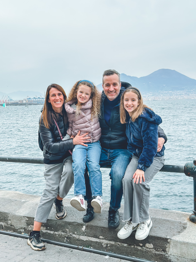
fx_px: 362
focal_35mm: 48
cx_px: 98
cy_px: 131
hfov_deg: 30.3
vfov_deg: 39.7
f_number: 1.8
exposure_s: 1/400
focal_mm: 6.86
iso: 80
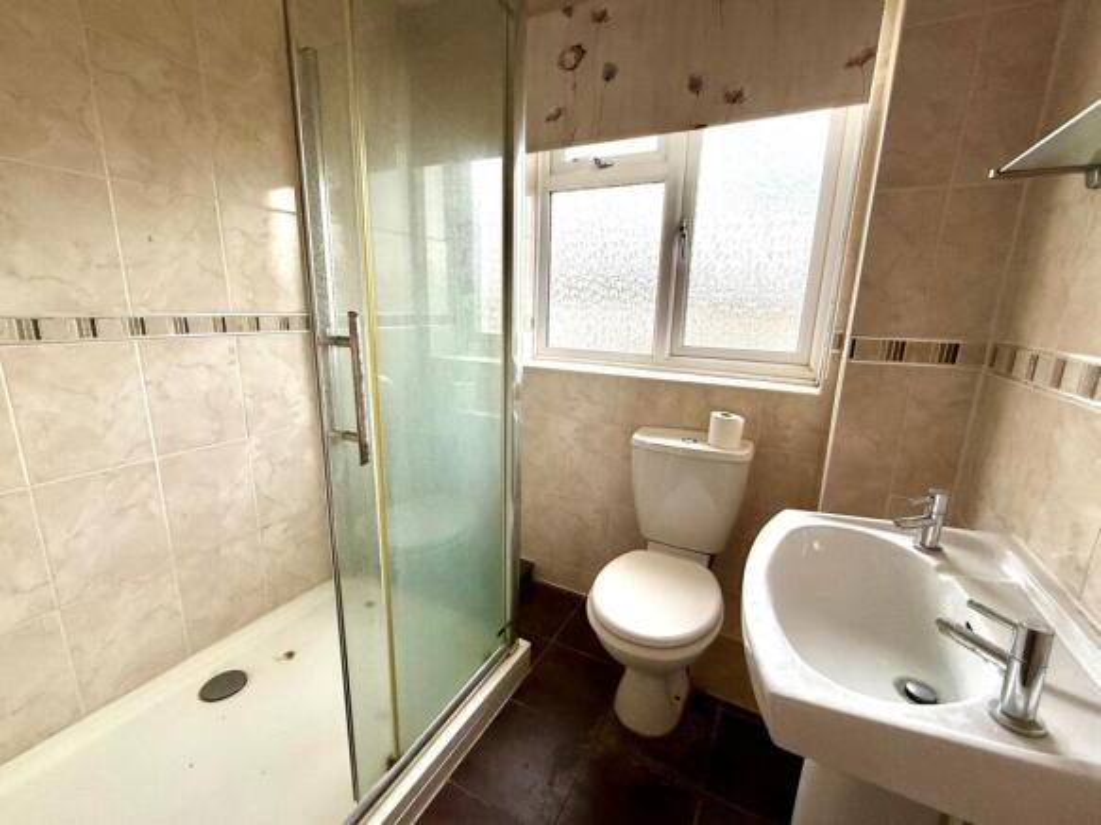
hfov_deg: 102.1
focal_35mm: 14
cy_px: 412
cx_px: 550
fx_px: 445
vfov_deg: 85.7
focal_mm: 2.22
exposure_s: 1/99
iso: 125
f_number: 2.2
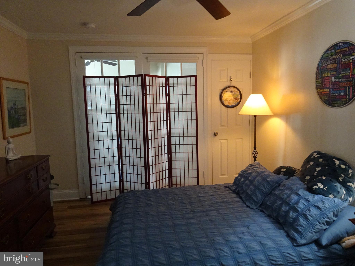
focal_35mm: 24
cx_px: 178
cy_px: 133
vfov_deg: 56.8
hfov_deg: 71.6
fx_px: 246
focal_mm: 4.1
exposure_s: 1/30
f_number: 3.5
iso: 800
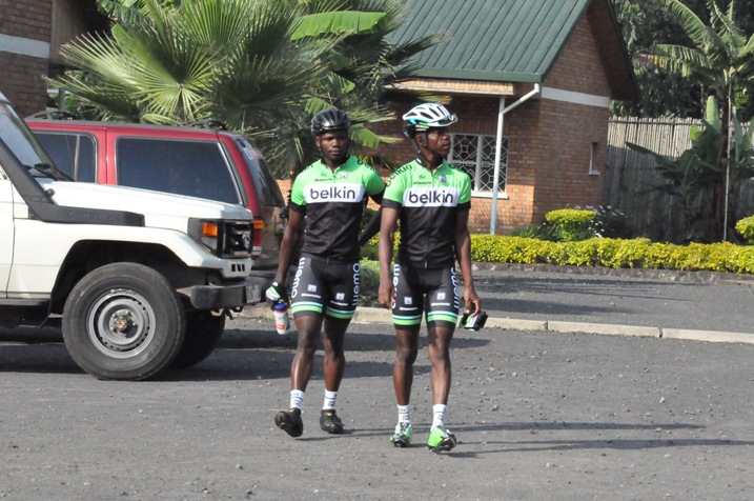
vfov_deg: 8.7
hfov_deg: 13.1
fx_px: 3294
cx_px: 377
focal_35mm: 158
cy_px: 250
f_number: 14
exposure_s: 1/3200
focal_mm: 105
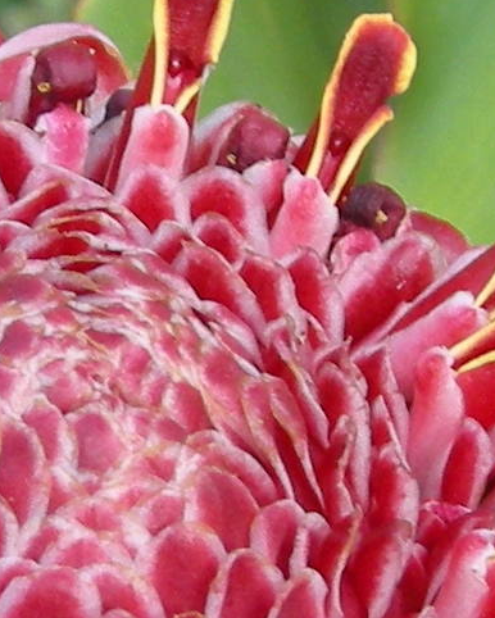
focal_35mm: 170
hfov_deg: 9.0
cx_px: -106
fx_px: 3111
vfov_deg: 11.1
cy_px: 737
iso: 93
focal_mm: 7.5
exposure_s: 1/56
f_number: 2.7
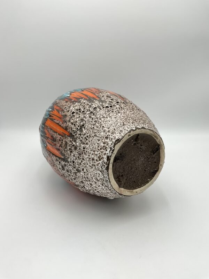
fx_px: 233
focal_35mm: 29
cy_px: 140
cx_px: 104
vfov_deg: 61.7
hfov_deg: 48.2
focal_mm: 3
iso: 25
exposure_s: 1/415
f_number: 1.8
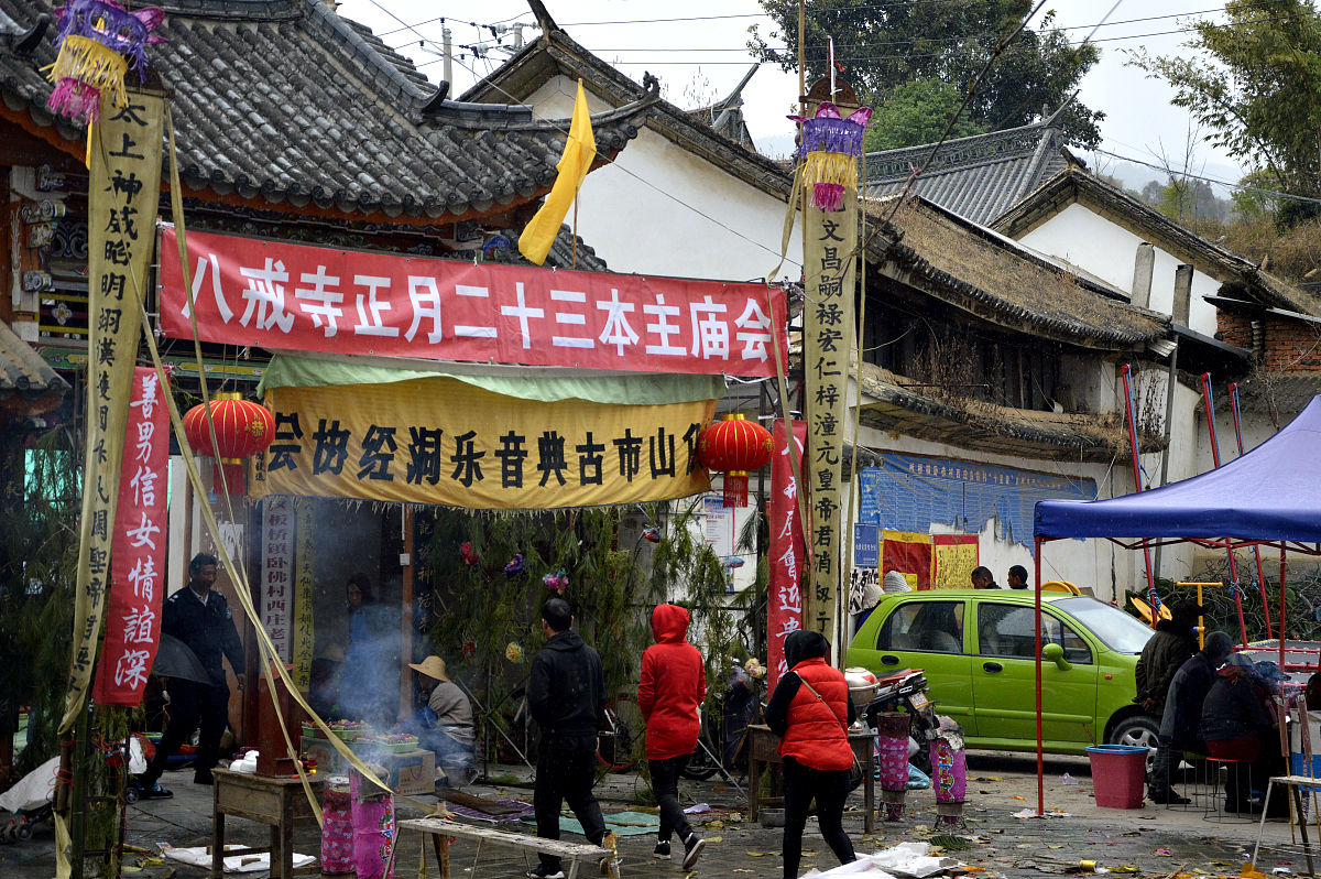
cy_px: 440
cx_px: 660
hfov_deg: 28.1
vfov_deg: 18.9
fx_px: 2640
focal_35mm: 72
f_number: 4.8
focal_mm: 48
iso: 800
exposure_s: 1/800
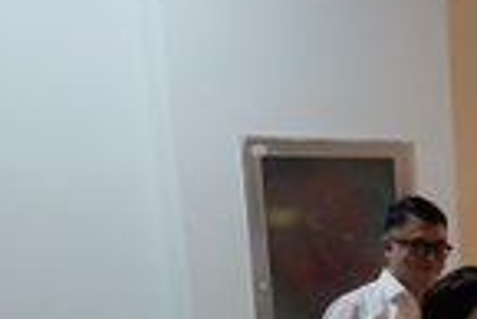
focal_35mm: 95
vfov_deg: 13.5
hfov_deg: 18.6
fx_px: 1260
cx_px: 740
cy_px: 503
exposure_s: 1/100
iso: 6400
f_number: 3.5
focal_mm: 15.2
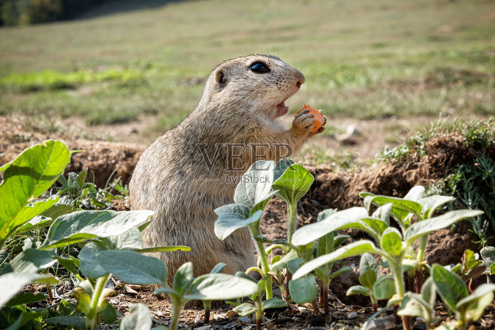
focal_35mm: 83
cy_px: 165
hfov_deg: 24.5
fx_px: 1141
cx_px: 248
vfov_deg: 16.5
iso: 400
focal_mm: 55
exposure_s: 1/125
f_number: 14
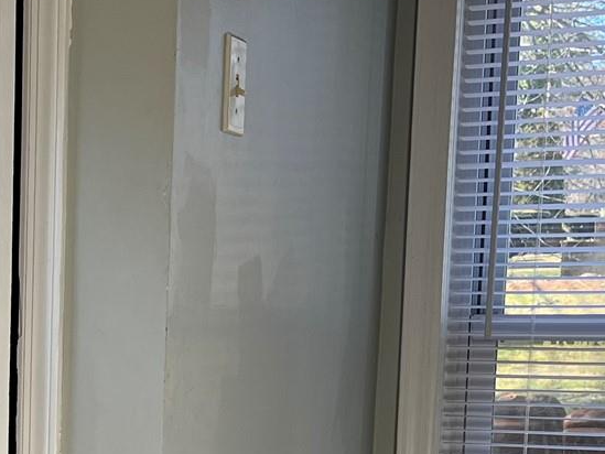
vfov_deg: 14.7
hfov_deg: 19.2
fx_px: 1696
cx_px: -99
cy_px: 565
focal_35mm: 97
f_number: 1.6
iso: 40
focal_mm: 5.1
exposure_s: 1/203
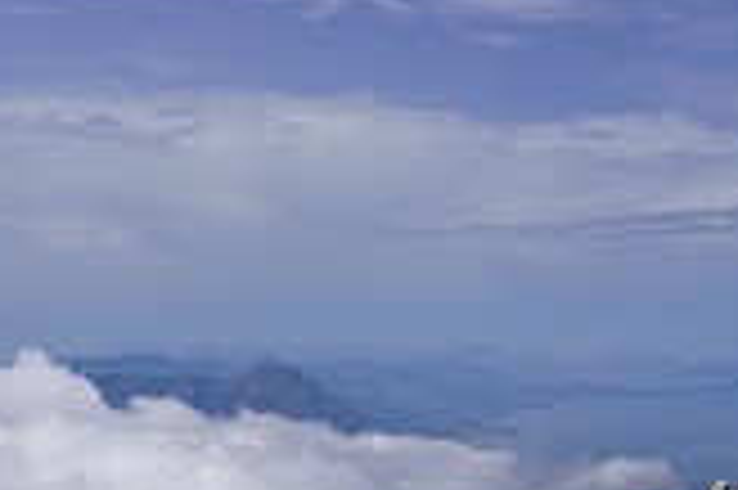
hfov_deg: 24.5
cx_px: 302
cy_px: 432
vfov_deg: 16.2
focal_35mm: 83
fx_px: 1700
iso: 100
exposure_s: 1/500
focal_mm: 34
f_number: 10
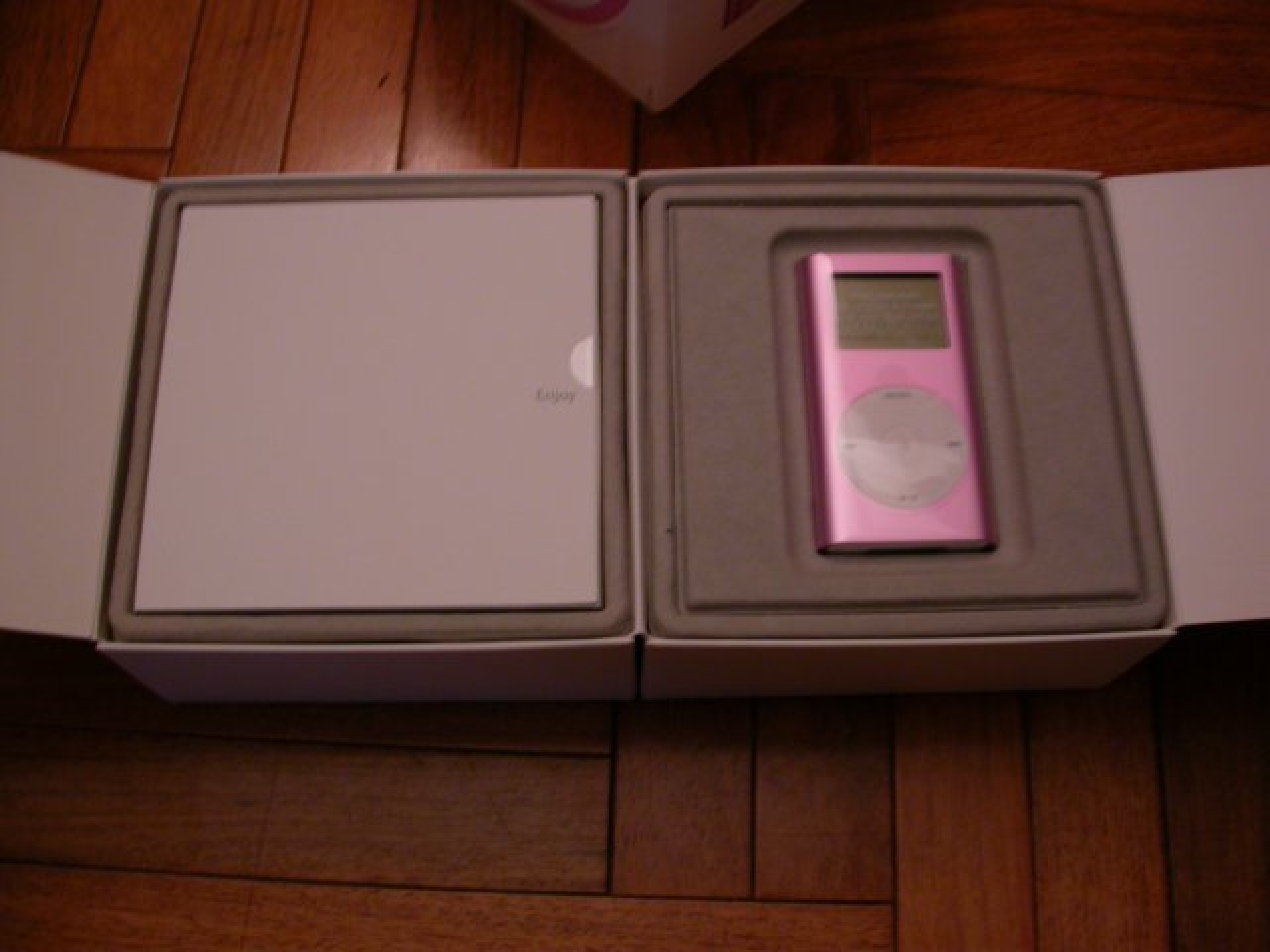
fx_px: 1394
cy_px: 476
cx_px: 635
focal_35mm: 38
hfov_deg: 49.0
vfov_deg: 37.7
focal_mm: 7.85
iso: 100
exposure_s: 1/11.6
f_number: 2.6
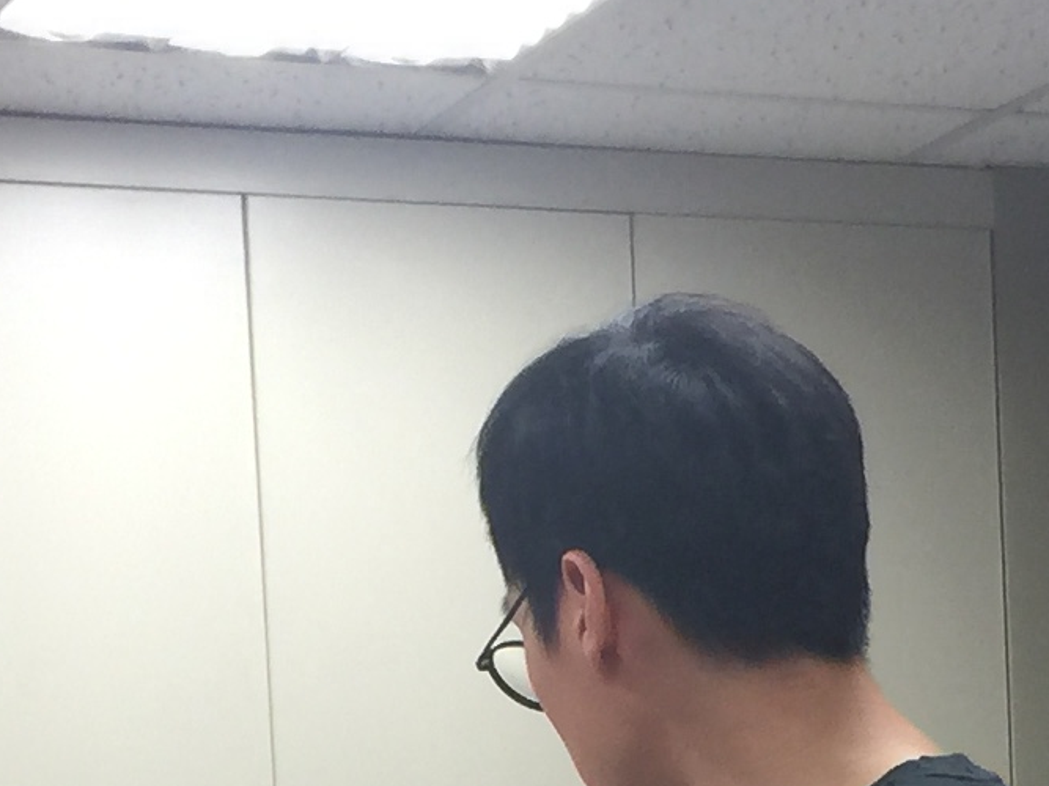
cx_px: 783
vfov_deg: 9.9
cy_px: 1451
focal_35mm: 142
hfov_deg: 13.9
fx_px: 4302
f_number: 2.2
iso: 32
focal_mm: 4.15
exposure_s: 1/40
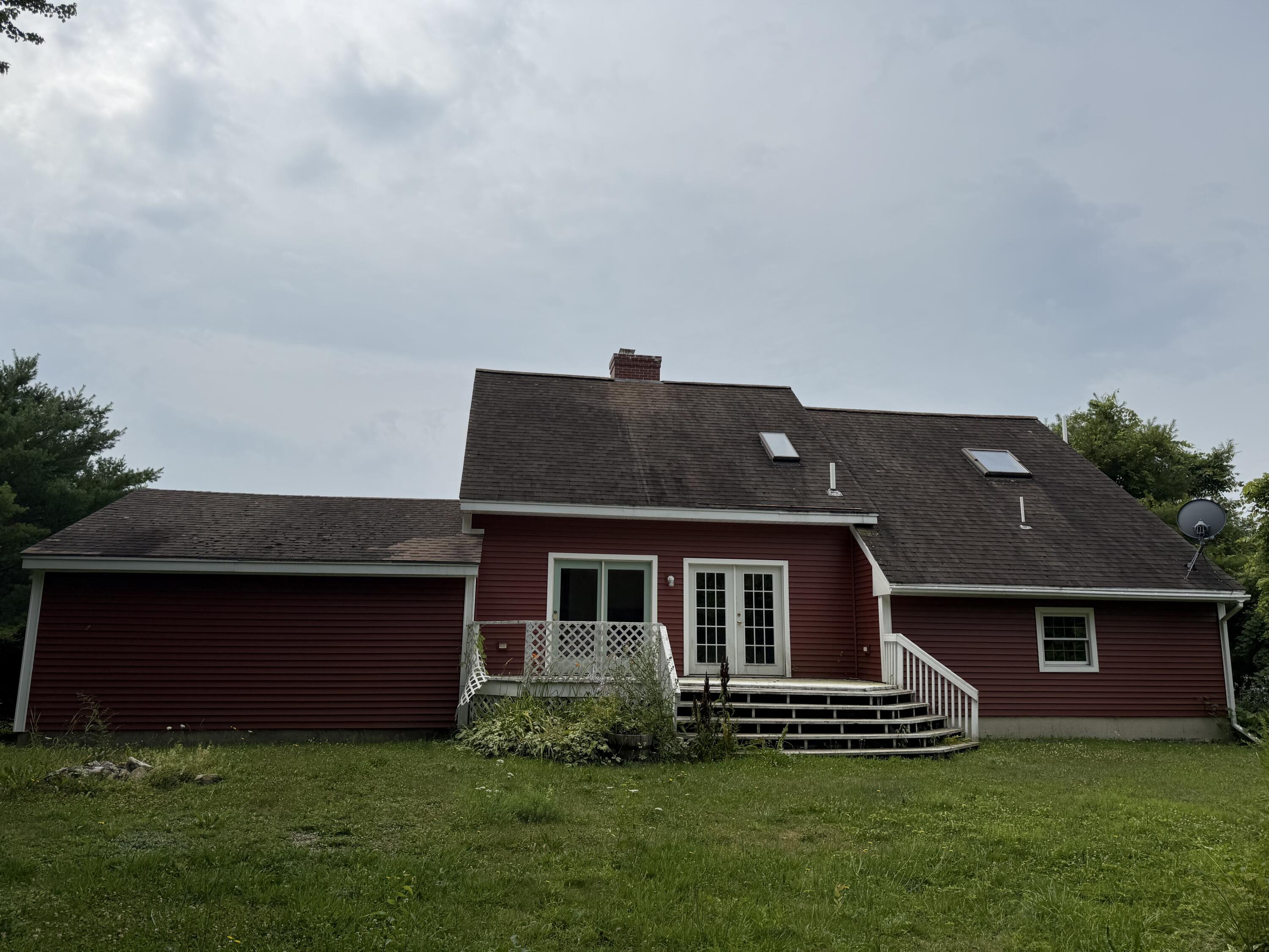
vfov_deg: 56.8
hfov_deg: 71.6
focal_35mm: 24
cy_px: 476
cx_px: 634
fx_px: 880
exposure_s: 1/10309
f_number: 1.78
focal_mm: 6.76
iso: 80
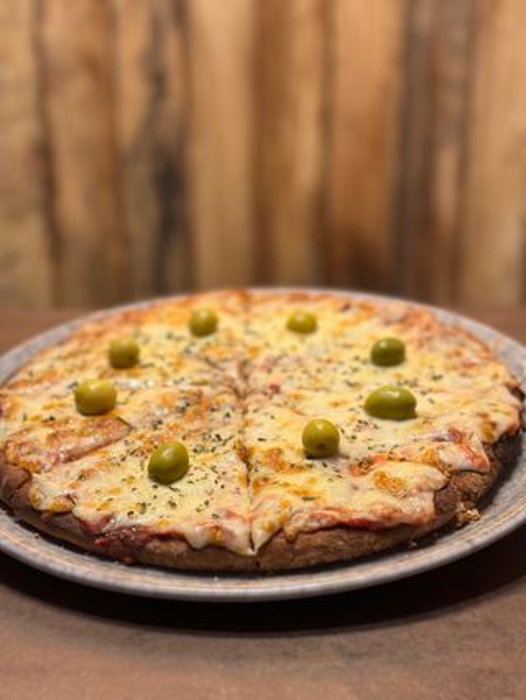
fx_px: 972
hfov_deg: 30.3
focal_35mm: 48
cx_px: 263
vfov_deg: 39.6
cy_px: 350
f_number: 1.78
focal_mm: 6.86
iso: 160
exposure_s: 1/78
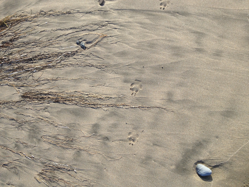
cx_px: 124
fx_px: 252
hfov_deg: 52.6
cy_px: 94
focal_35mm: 35
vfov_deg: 40.7
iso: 50
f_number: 2.4
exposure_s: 1/673
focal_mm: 4.28
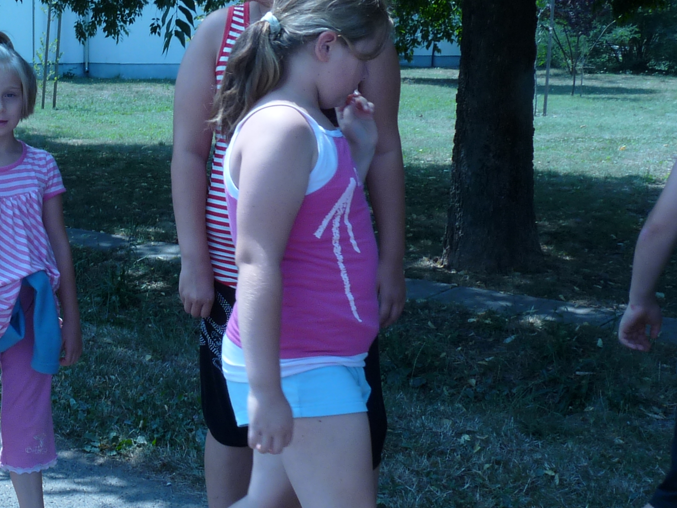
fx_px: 1212
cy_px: 254
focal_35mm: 62
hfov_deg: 29.6
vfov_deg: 23.6
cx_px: 37
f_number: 5
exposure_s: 1/250
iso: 100
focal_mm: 4.8
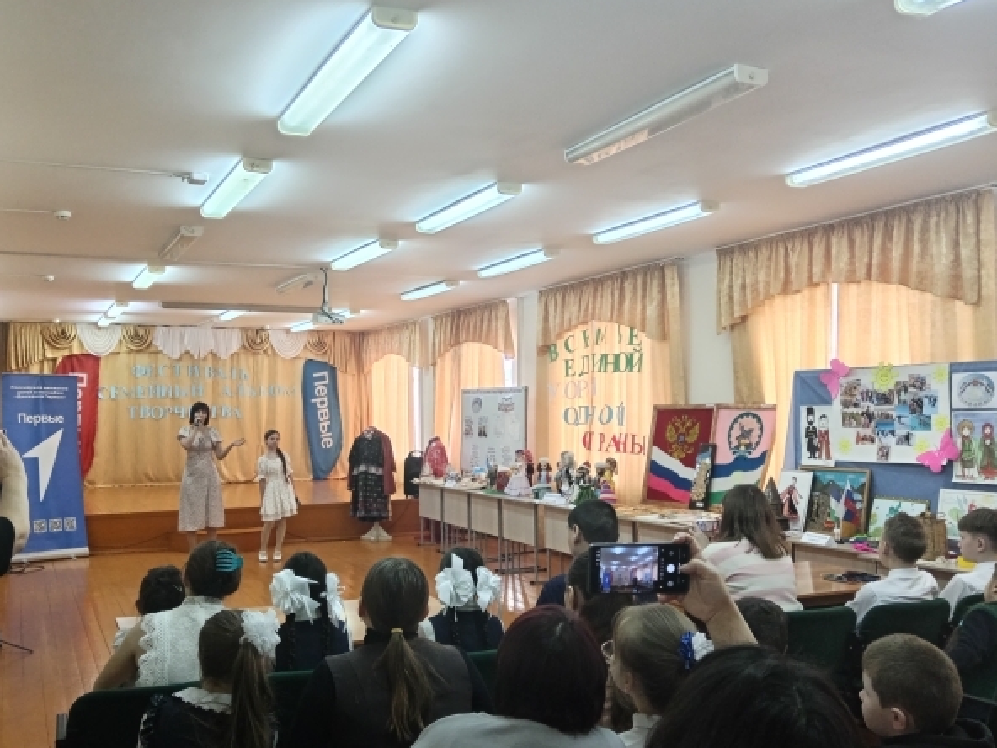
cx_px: 404
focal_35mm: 33
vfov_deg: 42.9
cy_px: 388
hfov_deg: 55.0
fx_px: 950
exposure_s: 1/50
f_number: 1.9
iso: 725
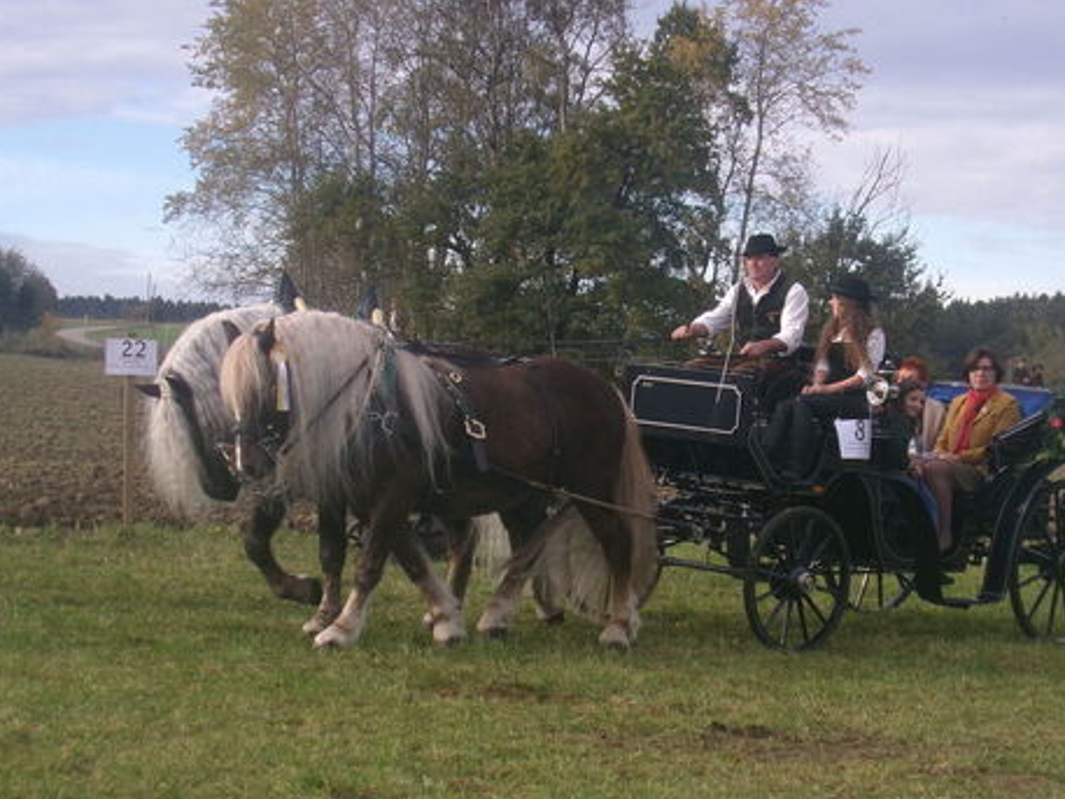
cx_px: 686
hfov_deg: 20.0
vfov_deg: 15.1
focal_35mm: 98
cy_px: 546
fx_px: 3016
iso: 100
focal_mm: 12.3
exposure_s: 1/250
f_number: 4.7
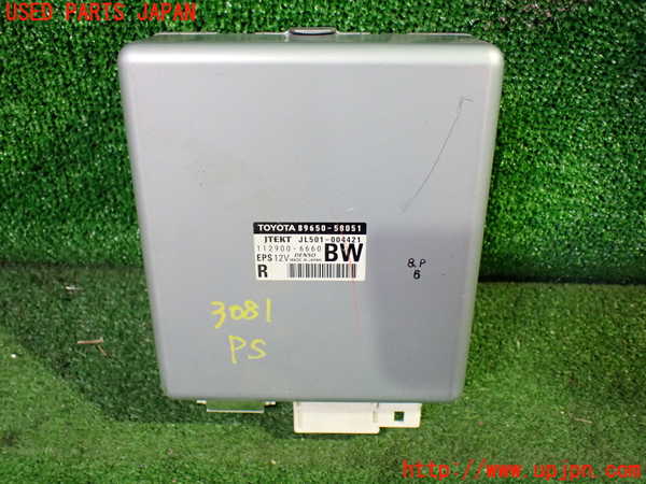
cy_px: 242
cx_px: 323
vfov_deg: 46.8
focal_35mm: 30
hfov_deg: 60.0
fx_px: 560
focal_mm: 5.4
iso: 800
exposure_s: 1/60
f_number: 2.3
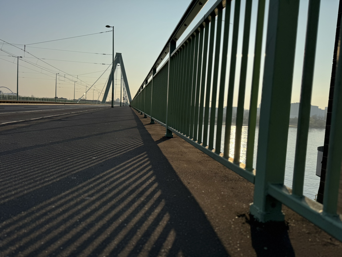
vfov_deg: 56.8
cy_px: 128
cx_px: 171
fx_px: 237
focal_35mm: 24
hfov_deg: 71.6
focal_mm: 6.76
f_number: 1.78
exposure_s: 1/12346
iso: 80
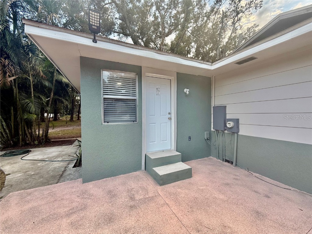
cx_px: 156
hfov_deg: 102.1
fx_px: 126
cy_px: 117
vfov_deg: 85.7
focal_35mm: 14
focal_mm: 2.22
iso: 50
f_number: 2.2
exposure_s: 1/125
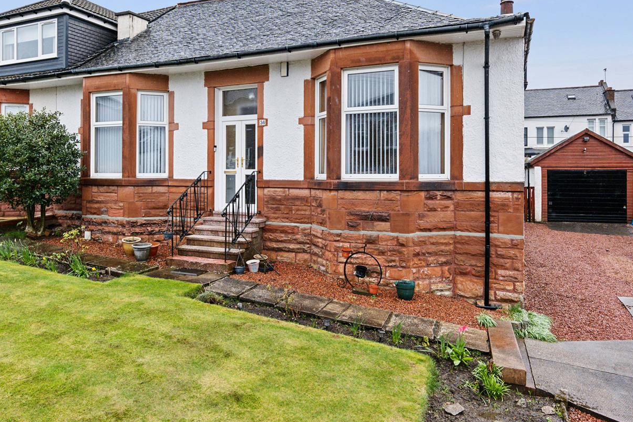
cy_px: 162
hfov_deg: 67.1
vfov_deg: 47.6
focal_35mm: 27
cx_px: 274
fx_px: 475
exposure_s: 1/500
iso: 800
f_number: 5
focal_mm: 19
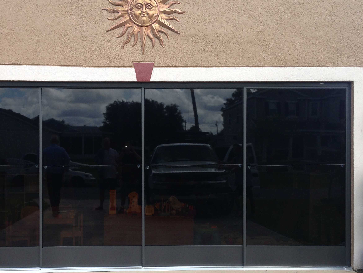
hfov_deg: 41.0
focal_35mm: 46
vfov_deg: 31.5
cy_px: 158
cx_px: 144
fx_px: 482
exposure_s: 1/534
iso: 50
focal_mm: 4.13
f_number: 2.4
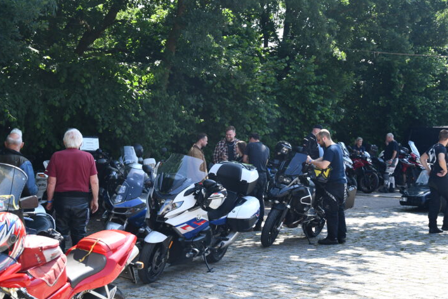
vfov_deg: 21.9
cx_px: 226
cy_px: 140
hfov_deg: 32.4
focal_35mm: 62
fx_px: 772
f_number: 5.6
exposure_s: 1/250
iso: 220
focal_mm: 38
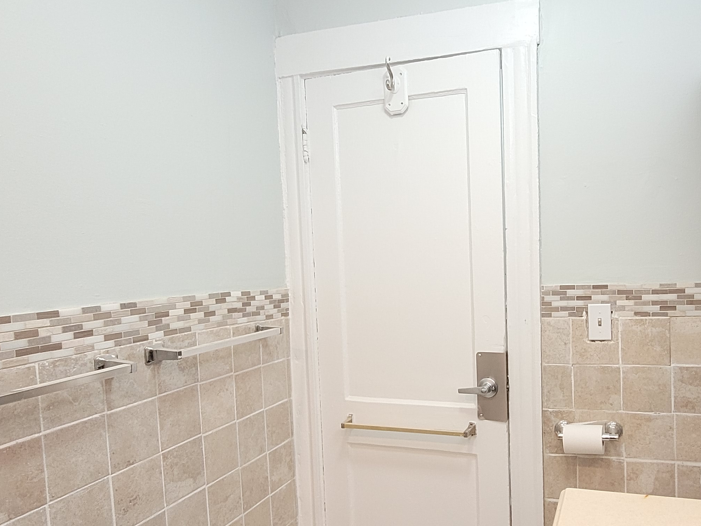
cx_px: 436
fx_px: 527
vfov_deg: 52.8
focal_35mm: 26
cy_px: 306
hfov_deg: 66.3
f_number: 2.2
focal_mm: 1.74
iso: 250
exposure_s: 1/60
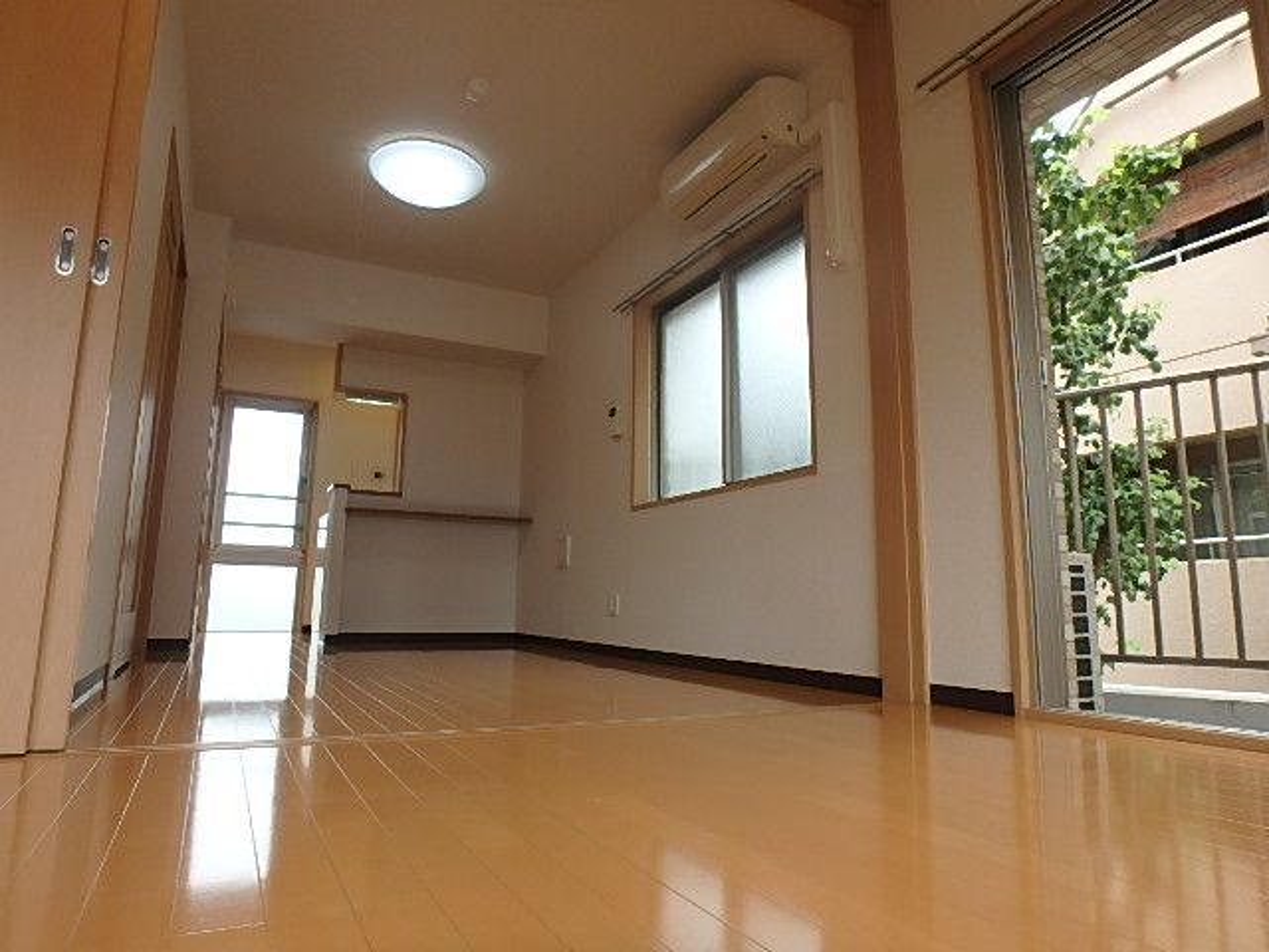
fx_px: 770
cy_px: 476
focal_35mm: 21
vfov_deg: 63.4
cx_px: 634
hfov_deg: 79.0
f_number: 3.5
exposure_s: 1/80
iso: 125
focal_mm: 3.7
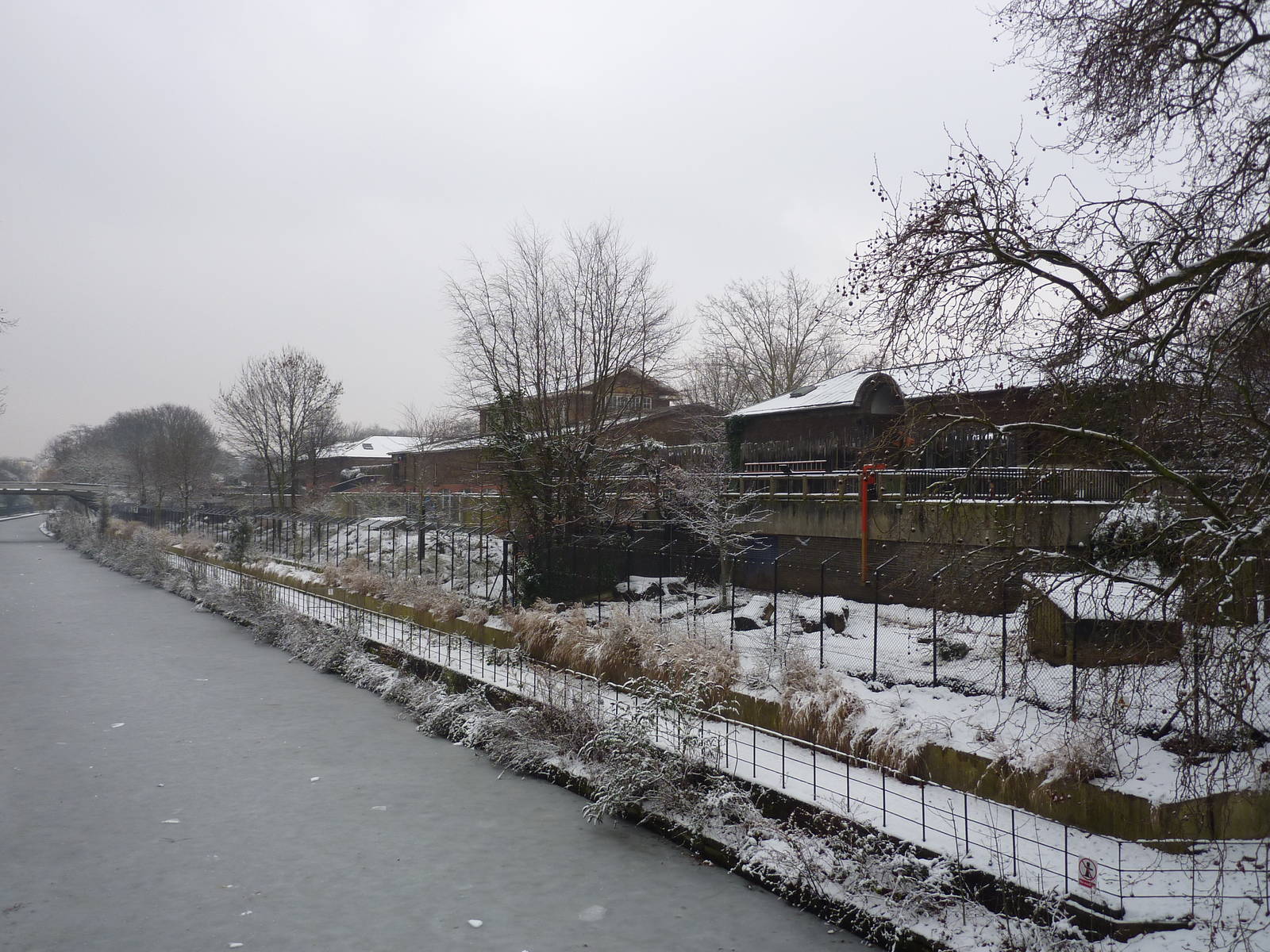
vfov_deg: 46.8
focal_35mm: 30
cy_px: 476
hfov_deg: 60.0
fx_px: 1101
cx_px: 635
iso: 80
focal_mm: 5
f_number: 3.4
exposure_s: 1/125
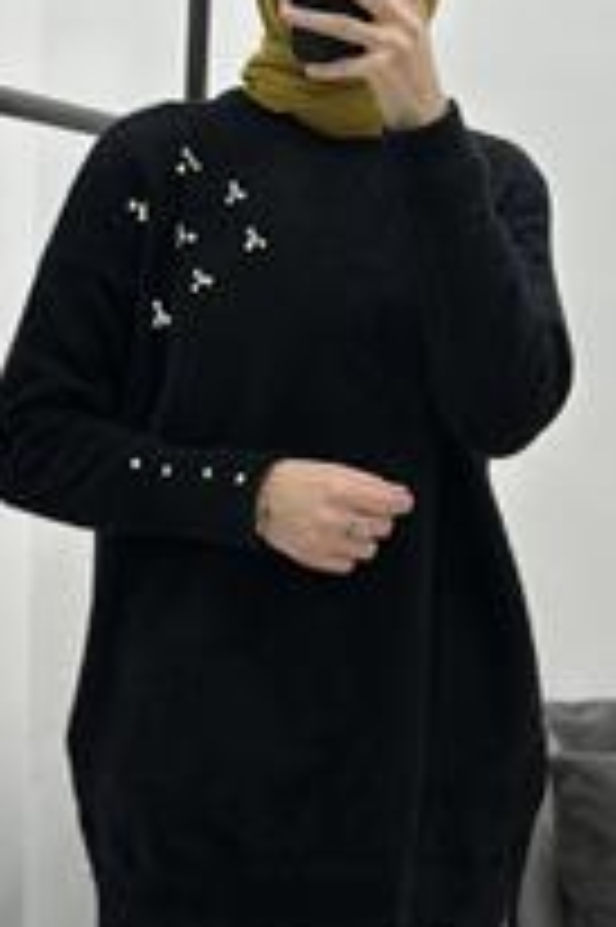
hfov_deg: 13.7
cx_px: 252
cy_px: 299
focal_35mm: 100
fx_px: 2571
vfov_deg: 20.3
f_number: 1.78
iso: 64
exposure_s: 1/50
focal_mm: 6.86
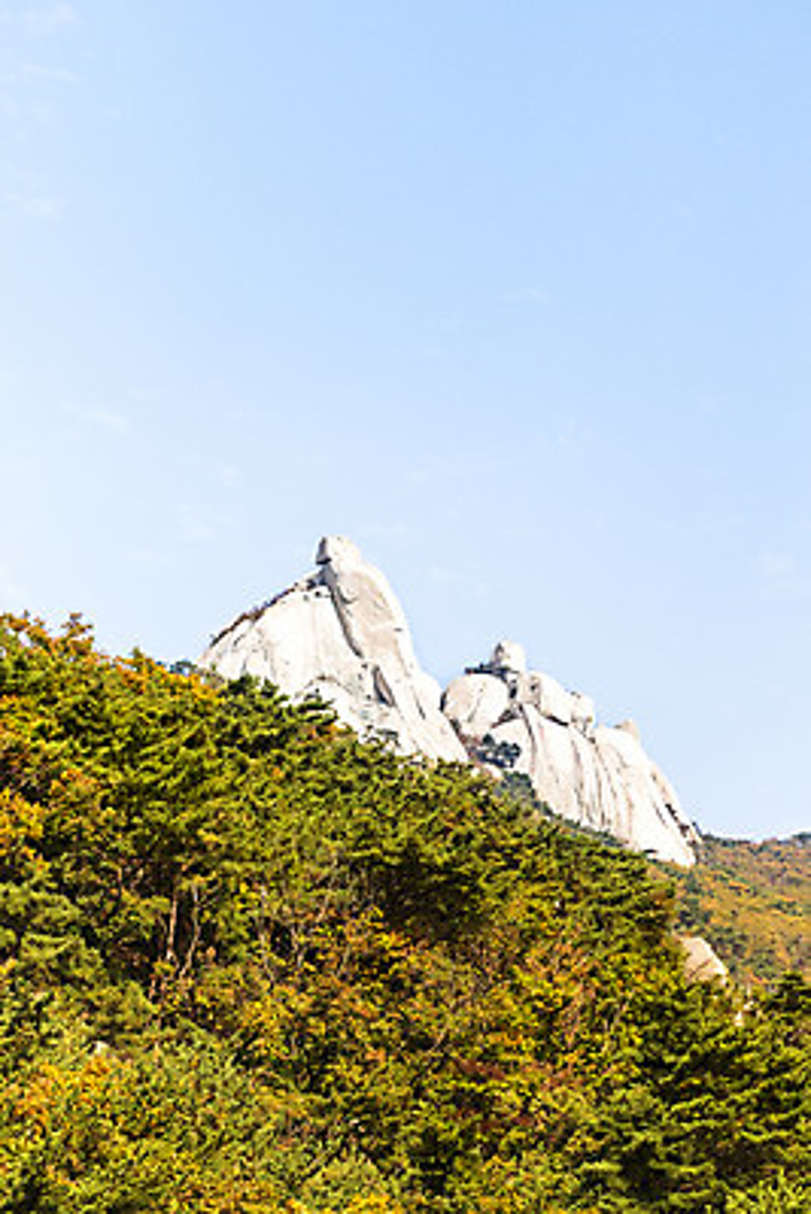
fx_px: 2363
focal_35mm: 70
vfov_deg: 28.8
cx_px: 406
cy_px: 607
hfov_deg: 19.5
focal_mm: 70
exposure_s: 1/6400
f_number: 2.8
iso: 400
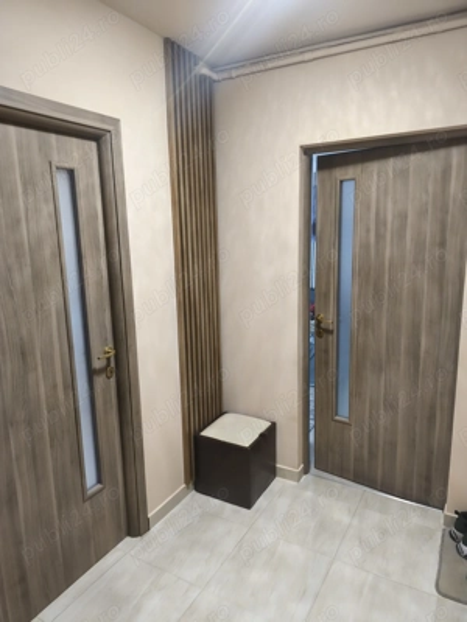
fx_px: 414
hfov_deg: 58.9
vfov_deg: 73.9
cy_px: 311
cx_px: 234
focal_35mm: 23
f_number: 1.65
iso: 1000
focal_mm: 6.14
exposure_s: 1/33.3
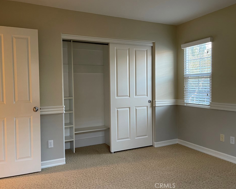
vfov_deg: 51.5
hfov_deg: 62.1
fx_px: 196
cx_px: 109
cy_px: 91
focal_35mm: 28
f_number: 1.6
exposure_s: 1/60
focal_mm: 5.1
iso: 200
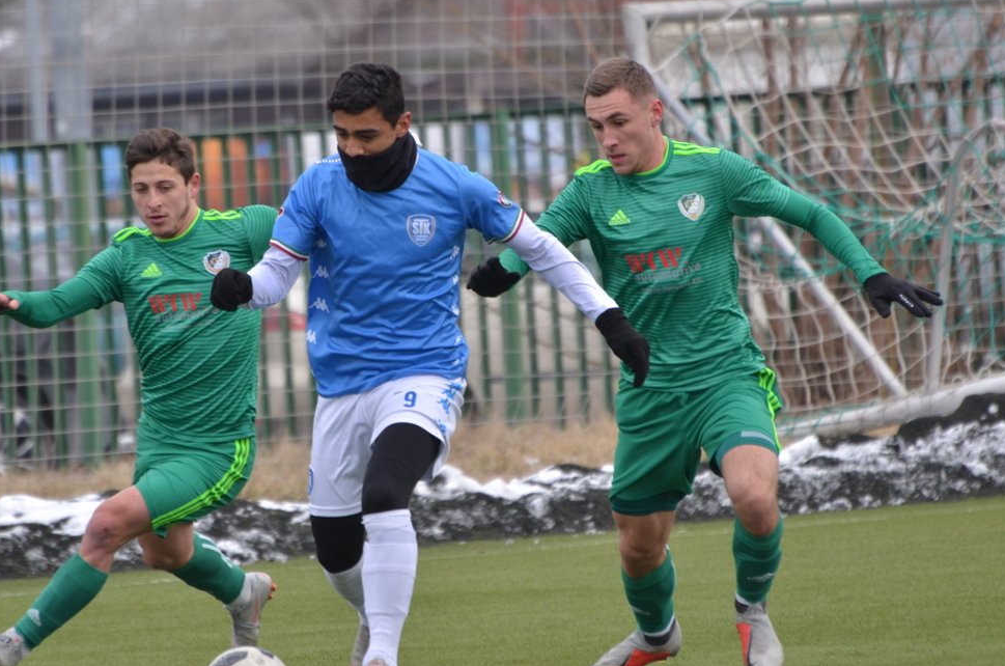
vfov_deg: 2.5
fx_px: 15519
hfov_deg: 3.7
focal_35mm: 557
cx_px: 429
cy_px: 325
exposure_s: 1/800
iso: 500
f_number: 5.6
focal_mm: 300
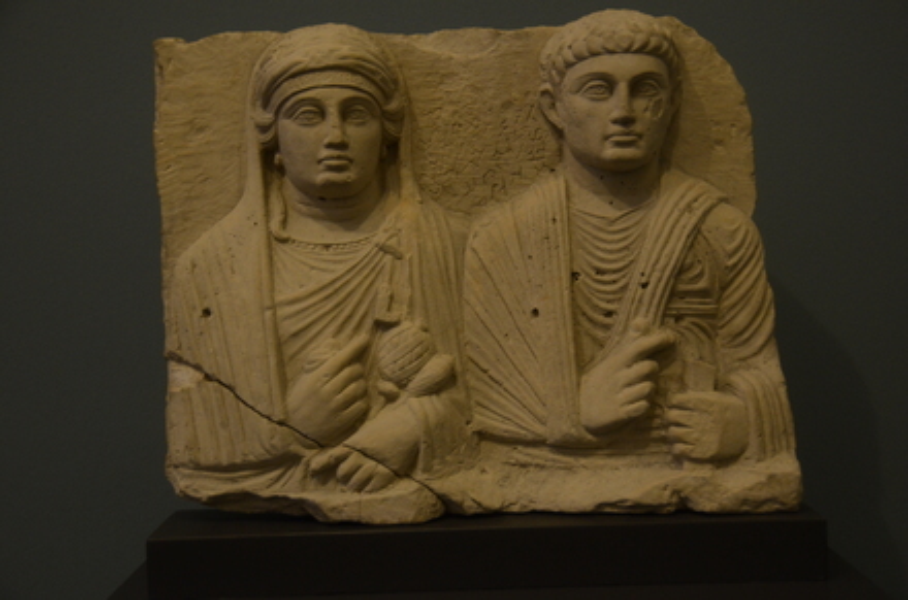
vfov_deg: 26.3
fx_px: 1283
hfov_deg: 39.0
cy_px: 300
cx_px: 454
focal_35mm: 51
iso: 1250
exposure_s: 1/13
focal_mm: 34
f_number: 4.2
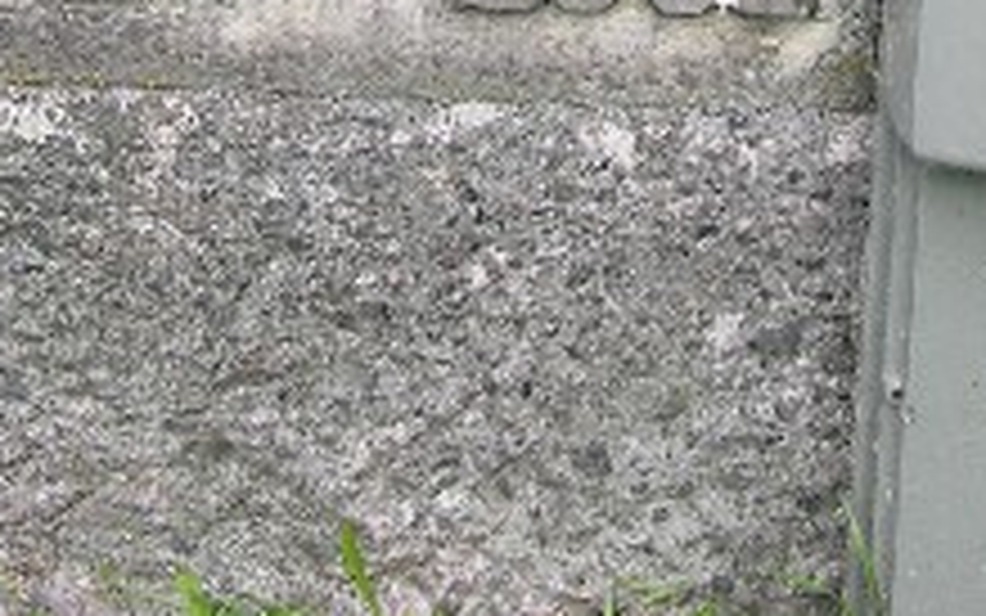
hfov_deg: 13.9
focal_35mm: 150
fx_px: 4032
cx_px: 281
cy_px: -692
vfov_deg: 8.2
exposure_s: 1/51.4
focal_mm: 12.7
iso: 50
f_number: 5.4
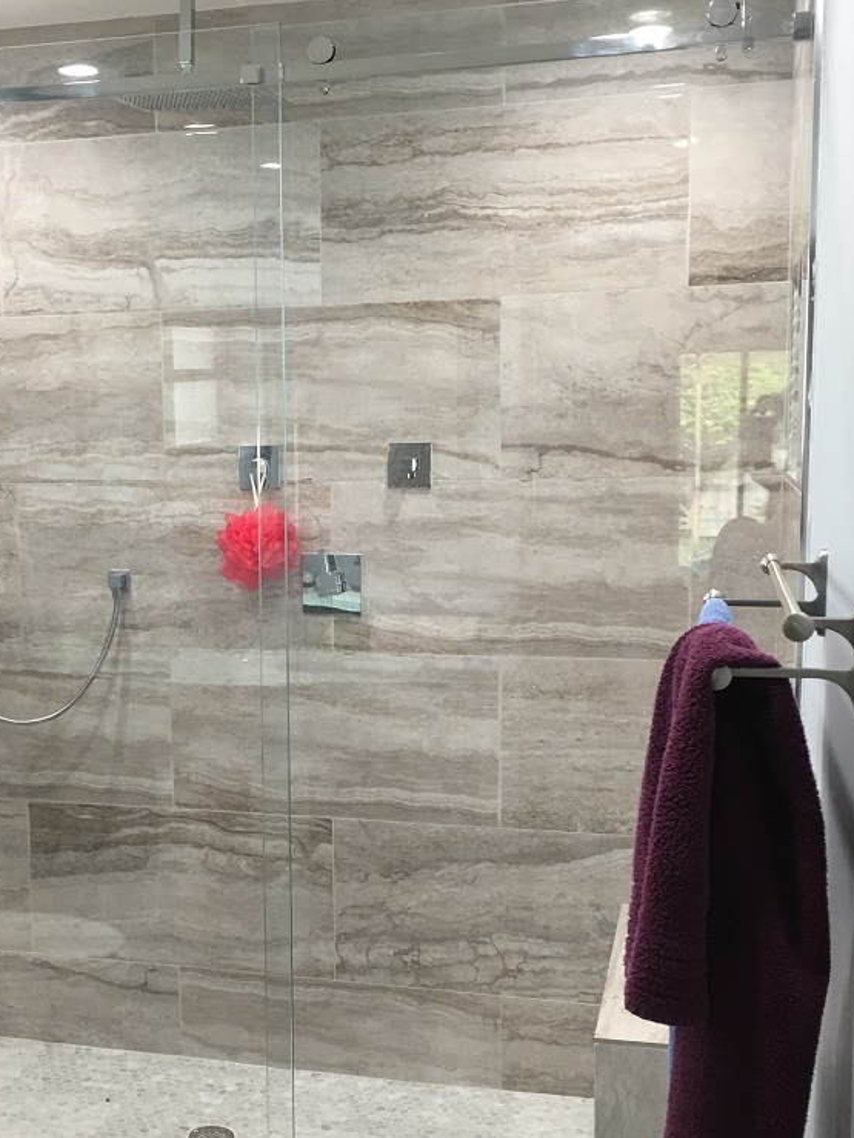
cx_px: 251
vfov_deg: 40.3
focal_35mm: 47
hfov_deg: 30.5
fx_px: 1546
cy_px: 649
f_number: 2.2
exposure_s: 1/15
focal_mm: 4.15
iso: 40
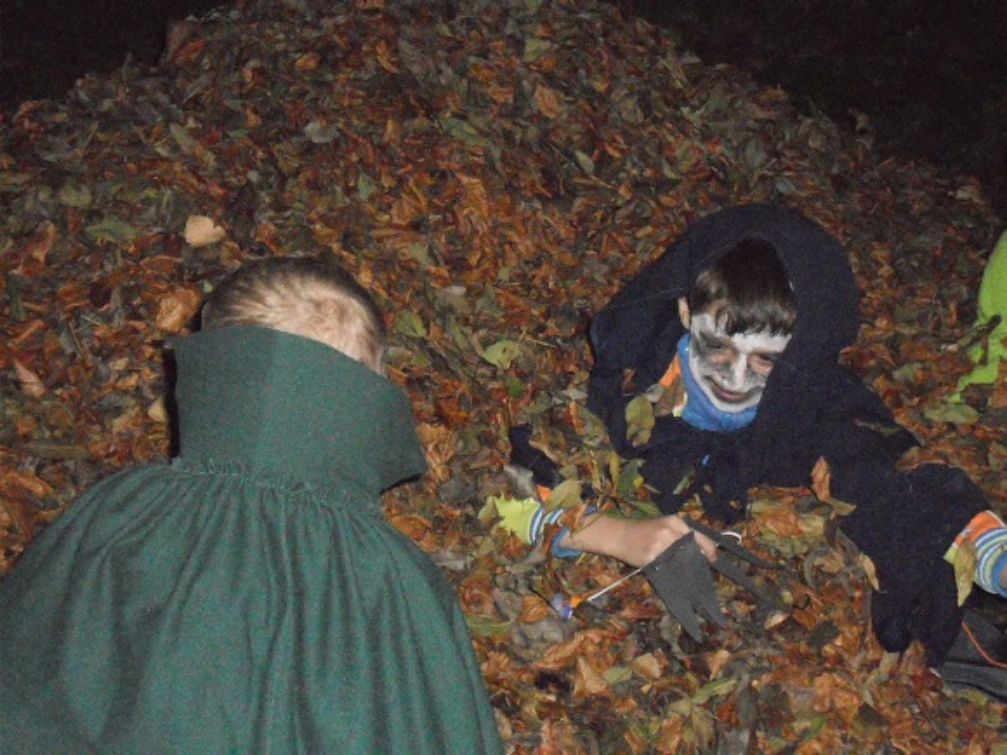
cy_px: 378
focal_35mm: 77
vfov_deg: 19.1
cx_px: 504
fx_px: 2240
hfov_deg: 25.3
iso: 1600
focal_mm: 13.9
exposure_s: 1/60
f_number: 5.9
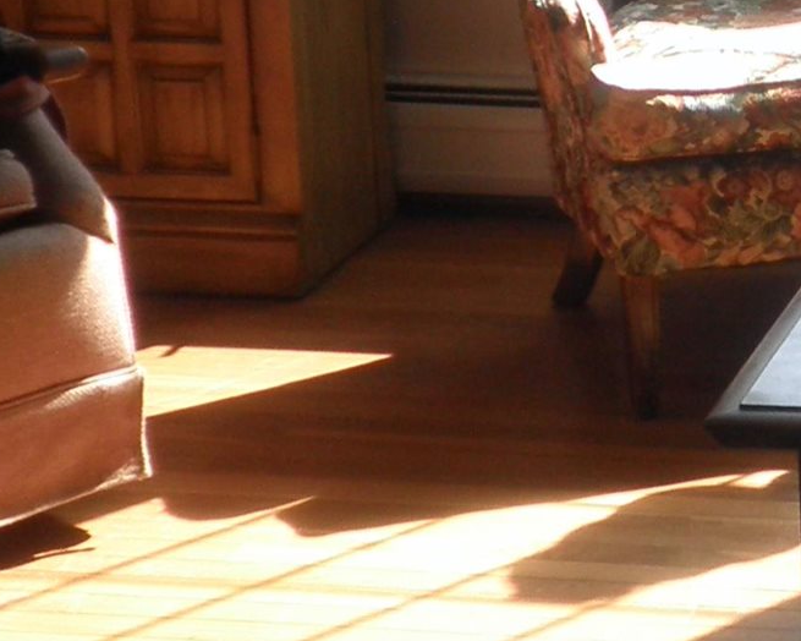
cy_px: 191
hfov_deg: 12.8
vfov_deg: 10.9
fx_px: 3366
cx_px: 1233
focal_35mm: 142
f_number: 2.8
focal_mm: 5.5
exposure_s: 1/80
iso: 64
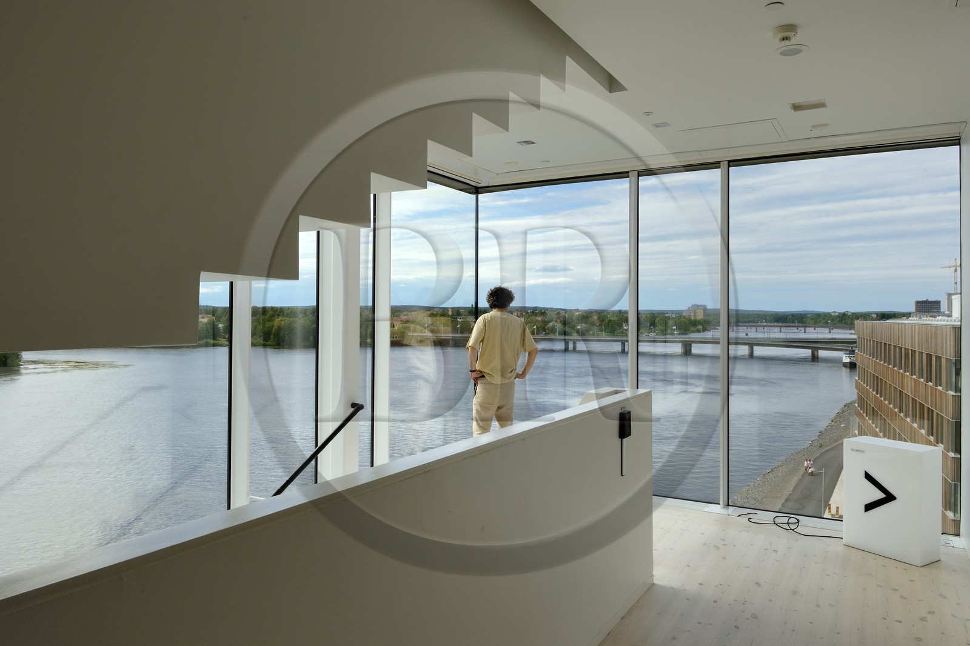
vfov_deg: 53.1
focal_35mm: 24
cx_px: 485
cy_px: 323
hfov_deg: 73.8
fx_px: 646
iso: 200
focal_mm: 24
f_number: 13
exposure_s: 1/200
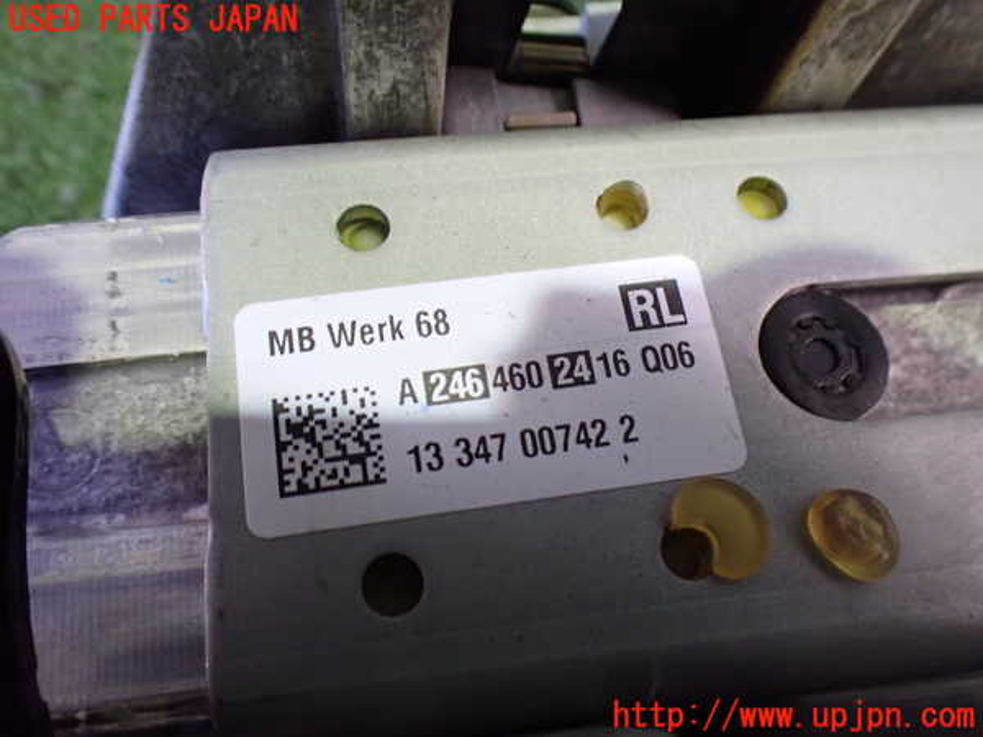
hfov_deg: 60.0
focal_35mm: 30
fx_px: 852
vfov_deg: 46.8
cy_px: 368
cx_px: 492
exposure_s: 1/50
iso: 800
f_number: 2.3
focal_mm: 5.4
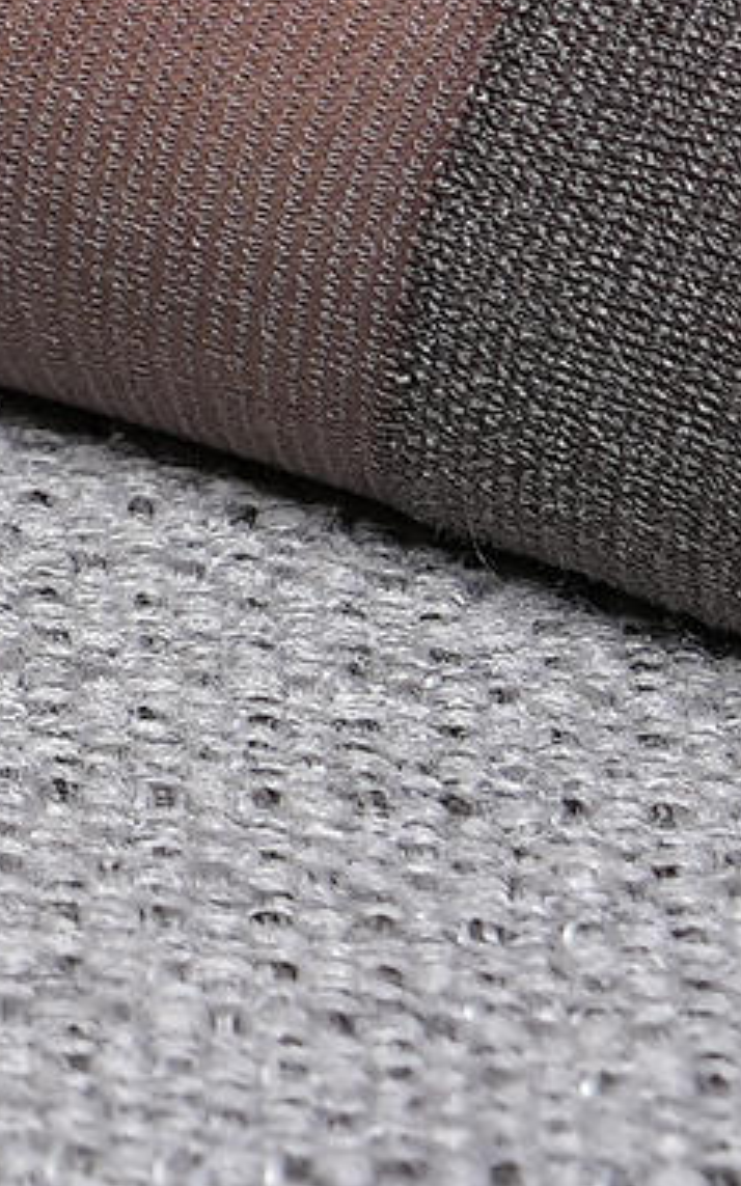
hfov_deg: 3.7
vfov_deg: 5.9
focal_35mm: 337
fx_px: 10893
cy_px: -1868
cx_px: -2114
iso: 100
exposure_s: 1/125
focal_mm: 36
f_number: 10
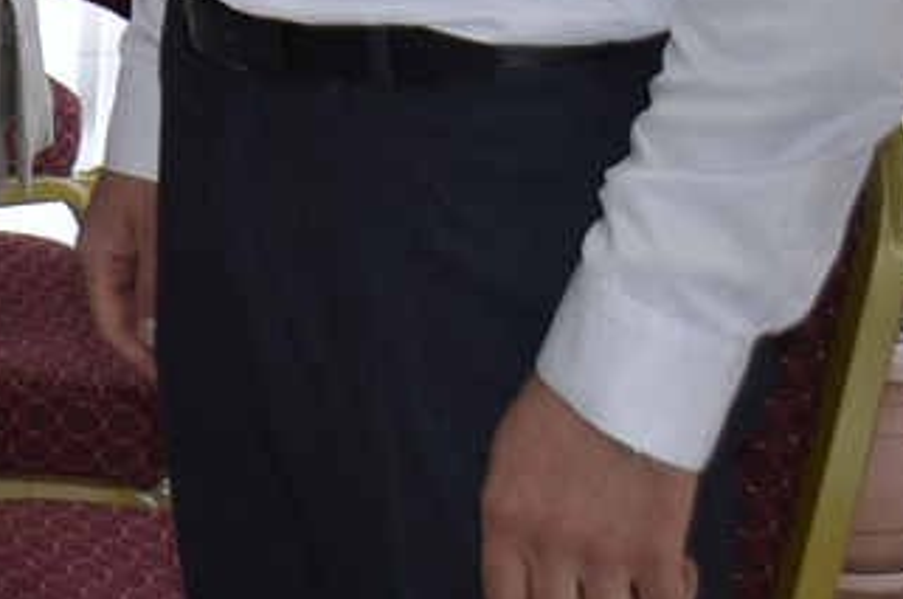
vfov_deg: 9.7
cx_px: -906
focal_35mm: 126
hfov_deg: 13.8
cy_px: -783
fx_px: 3156
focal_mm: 18
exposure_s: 1/125
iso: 250
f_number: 3.5
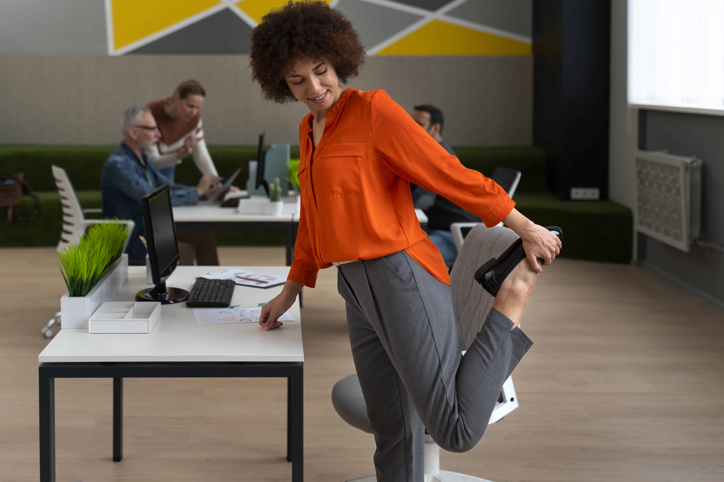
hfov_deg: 38.2
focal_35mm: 52
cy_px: 241
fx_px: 1046
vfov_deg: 26.0
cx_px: 362
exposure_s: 1/160
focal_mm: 52
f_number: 2.8
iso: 500
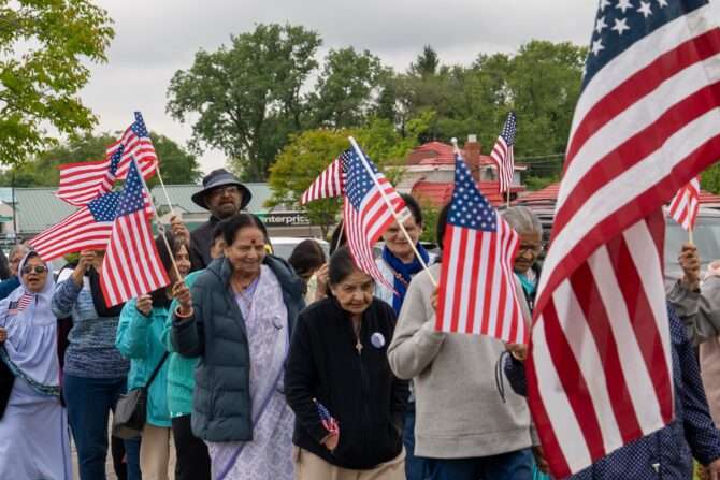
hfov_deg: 19.1
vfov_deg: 12.8
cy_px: 281
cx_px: 361
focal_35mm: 107
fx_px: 2140
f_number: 4.5
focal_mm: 47
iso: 100
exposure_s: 1/640
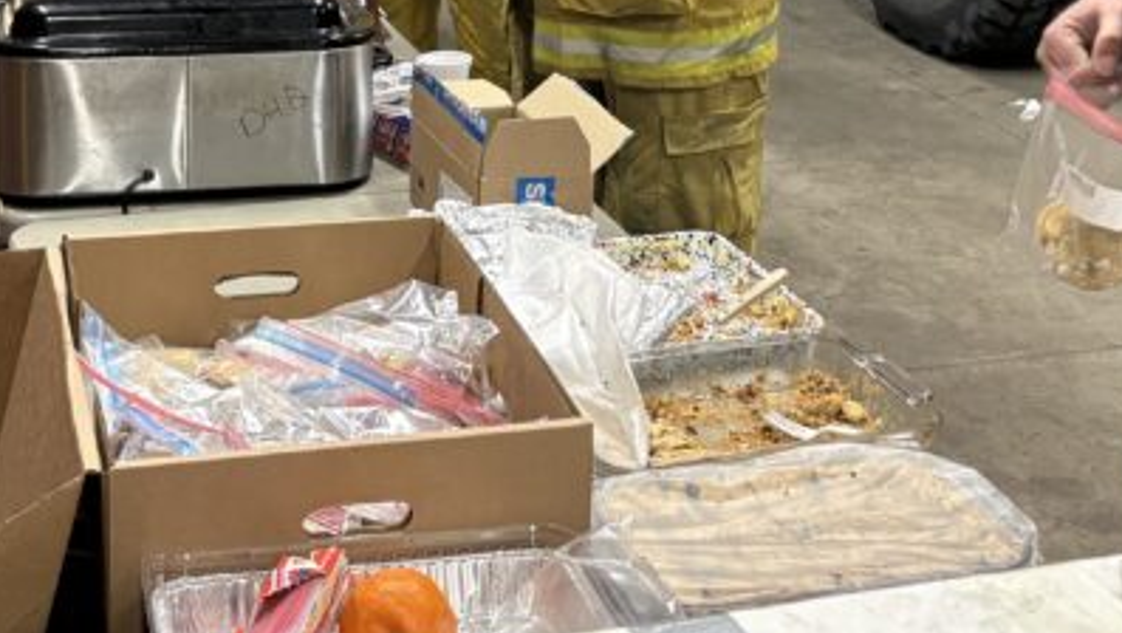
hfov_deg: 28.9
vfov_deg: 16.2
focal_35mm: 73
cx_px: 480
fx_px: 2173
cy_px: -20
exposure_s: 1/60
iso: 200
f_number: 1.6
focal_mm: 5.96
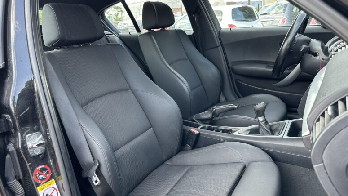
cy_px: 91
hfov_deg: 69.9
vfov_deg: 42.9
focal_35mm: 27
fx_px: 249
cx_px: 172
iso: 100
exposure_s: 1/171
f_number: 1.78
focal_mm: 6.86
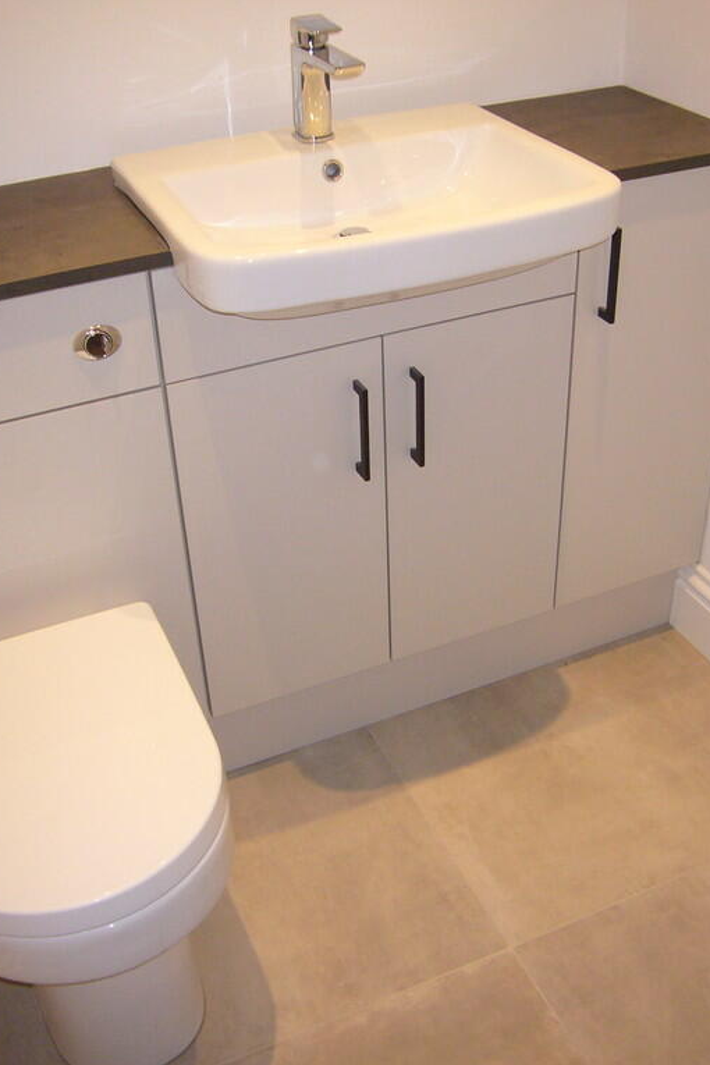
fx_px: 1154
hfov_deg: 34.2
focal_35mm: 39
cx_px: 336
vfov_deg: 49.6
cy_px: 532
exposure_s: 1/30
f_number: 2.8
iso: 125
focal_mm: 4.6
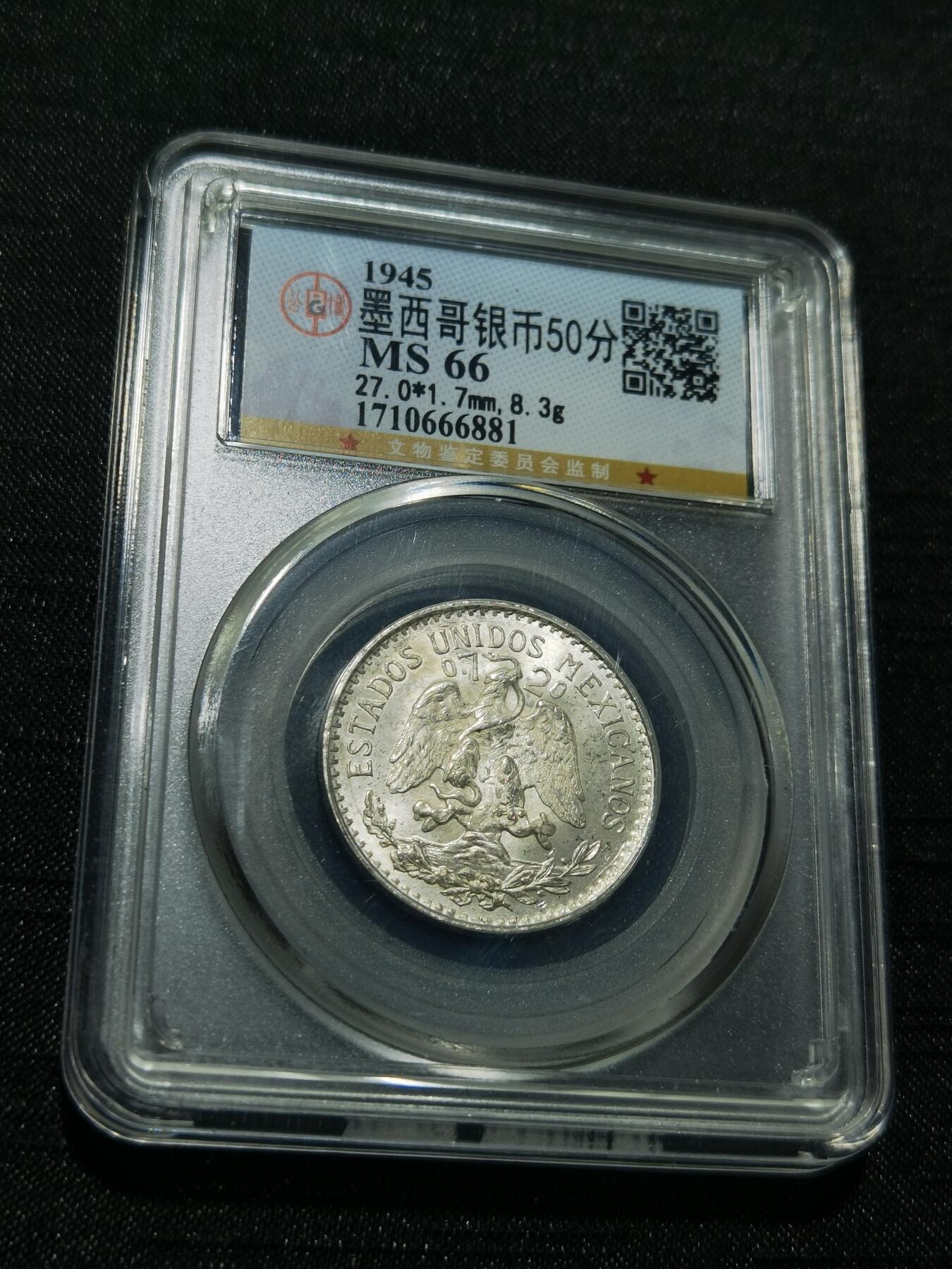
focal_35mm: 55
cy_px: 634
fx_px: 2017
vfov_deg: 34.9
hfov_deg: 26.6
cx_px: 476
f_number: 1.9
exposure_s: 1/112
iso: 50
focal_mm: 6.67
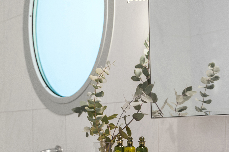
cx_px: 42
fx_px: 712
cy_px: 108
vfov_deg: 12.2
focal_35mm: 112
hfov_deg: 18.1
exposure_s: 1/40
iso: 400
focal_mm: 42
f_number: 4
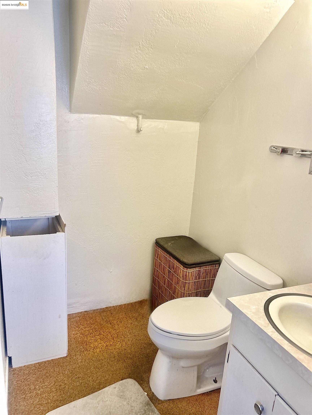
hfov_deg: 53.1
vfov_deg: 67.3
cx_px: 156
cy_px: 208
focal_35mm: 26
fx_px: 312
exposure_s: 1/60
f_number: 1.5
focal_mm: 5.7
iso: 80
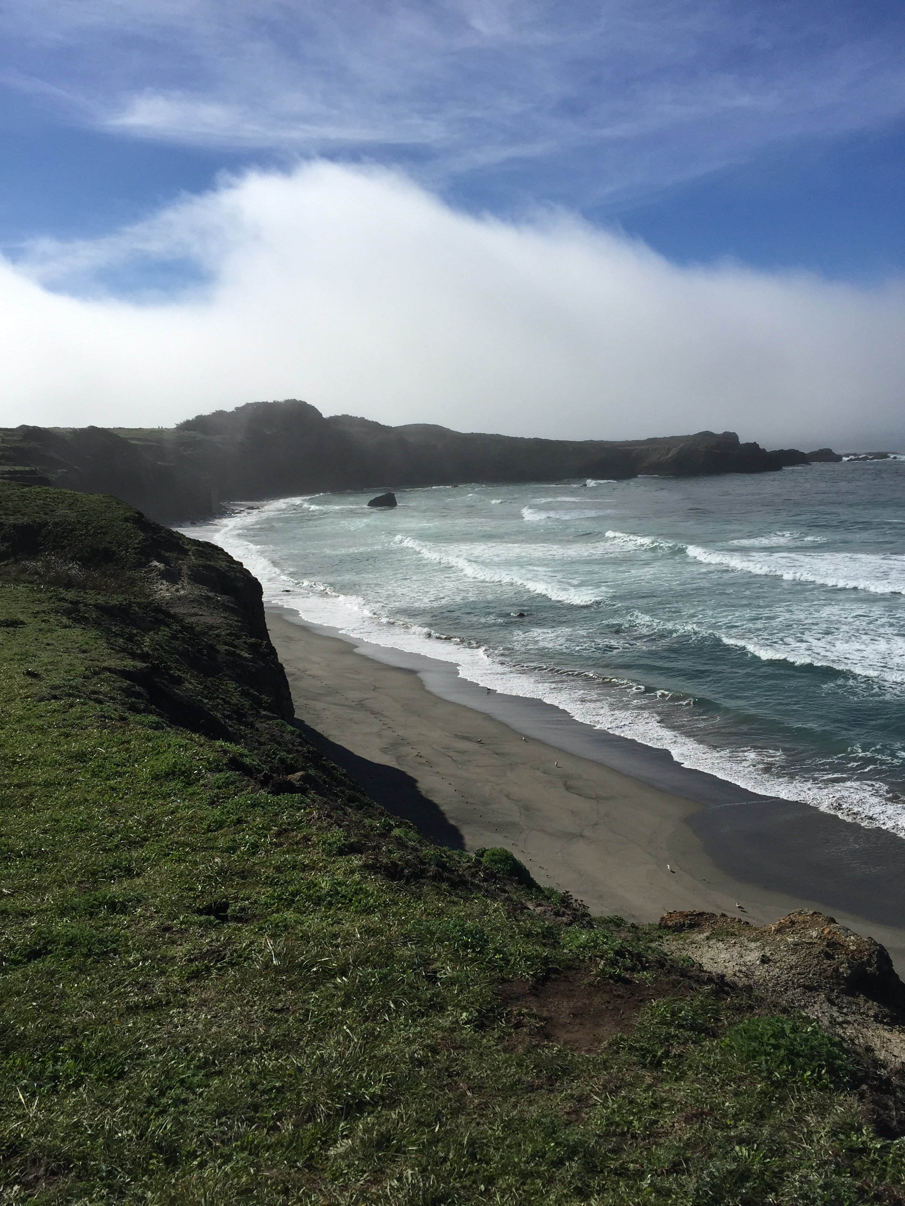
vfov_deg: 61.7
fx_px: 1011
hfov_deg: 48.2
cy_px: 603
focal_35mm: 29
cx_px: 452
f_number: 2.2
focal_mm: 4.15
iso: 32
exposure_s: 1/5650
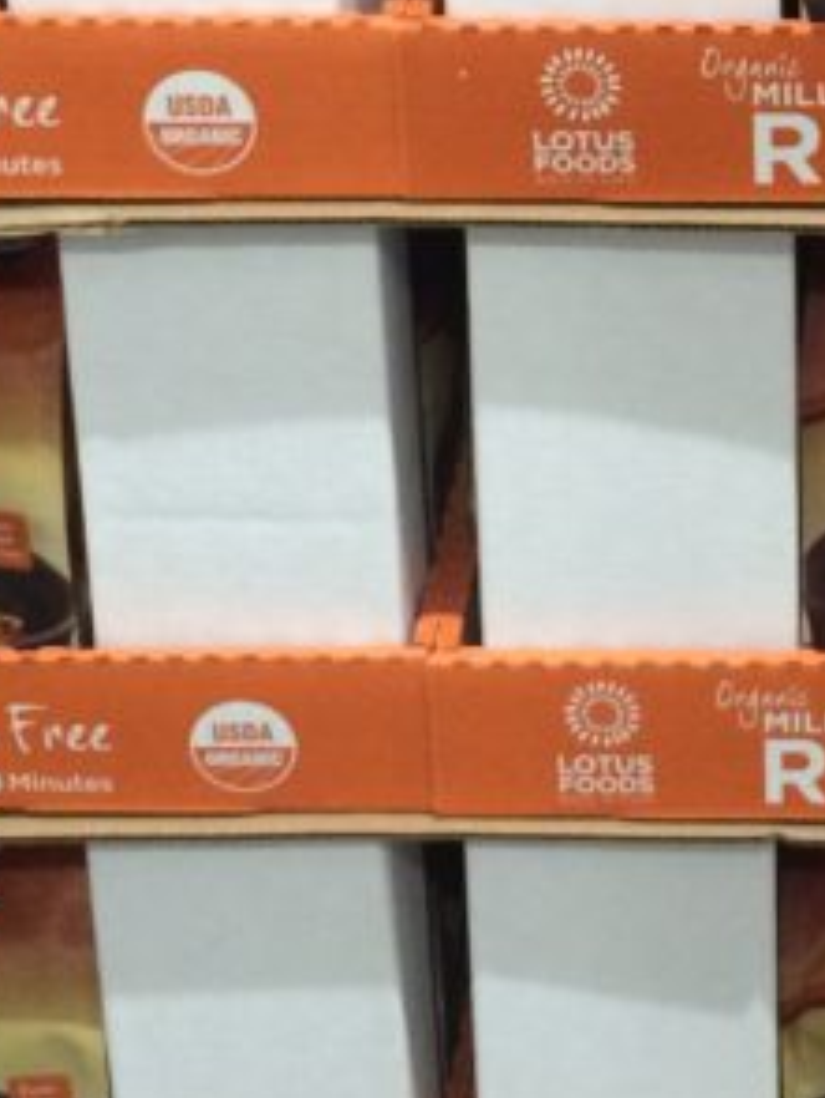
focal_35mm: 101
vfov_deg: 18.5
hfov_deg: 14.5
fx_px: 3205
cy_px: -194
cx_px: 780
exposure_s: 1/30
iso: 200
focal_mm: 4.15
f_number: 2.2
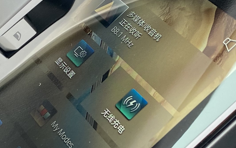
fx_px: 675
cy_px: 80
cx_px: 42
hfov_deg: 19.6
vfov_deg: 12.5
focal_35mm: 105
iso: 125
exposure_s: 1/114
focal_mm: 4.25
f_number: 1.8
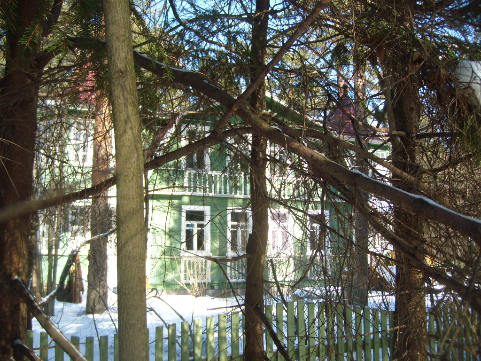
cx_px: 240
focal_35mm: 35
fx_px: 486
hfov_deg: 52.6
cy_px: 180
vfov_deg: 40.7
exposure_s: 1/284
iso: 50
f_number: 2.8
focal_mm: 5.8
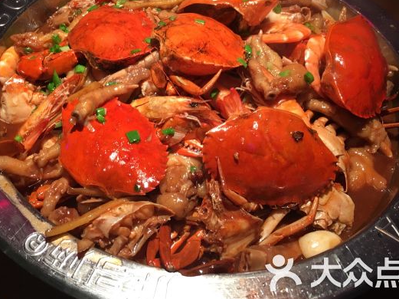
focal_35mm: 39
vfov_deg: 36.6
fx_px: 449
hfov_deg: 47.9
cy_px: 112
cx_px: 189
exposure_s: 1/33
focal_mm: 4.15
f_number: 2.2
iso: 64
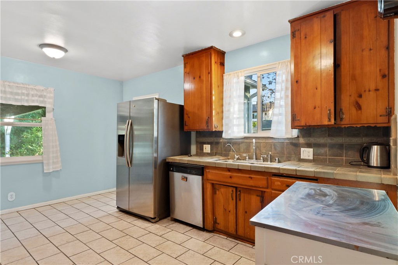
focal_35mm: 20
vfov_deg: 61.9
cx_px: 199
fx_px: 221
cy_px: 132
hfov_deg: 84.0
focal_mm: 20
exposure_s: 3
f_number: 9.5
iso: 320
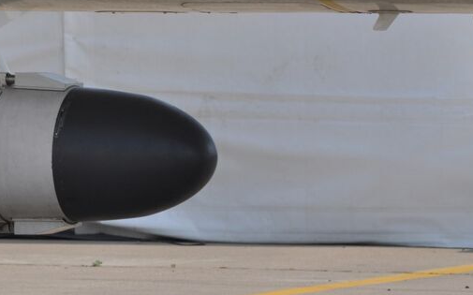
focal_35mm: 697
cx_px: -85
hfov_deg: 3.0
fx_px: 8980
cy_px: 49
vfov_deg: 1.9
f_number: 8
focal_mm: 180
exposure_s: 1/800
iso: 200
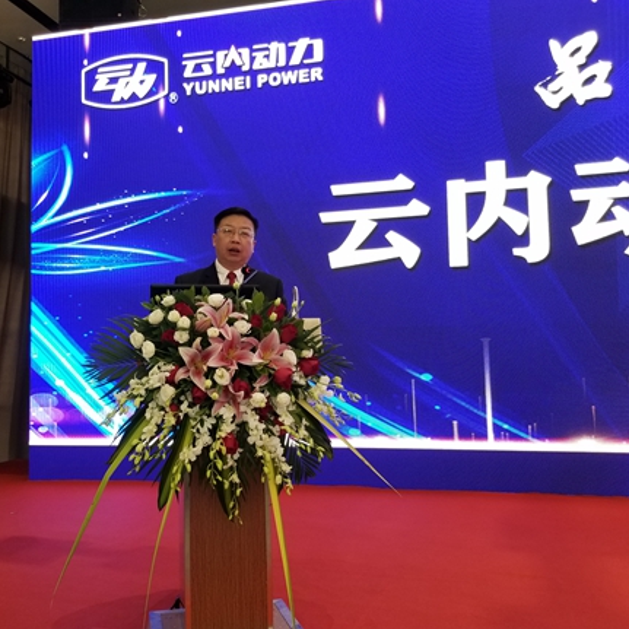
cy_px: 325
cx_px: 269
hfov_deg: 50.9
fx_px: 658
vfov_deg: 51.1
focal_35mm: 32
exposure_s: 1/33
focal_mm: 4.25
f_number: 1.7
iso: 100
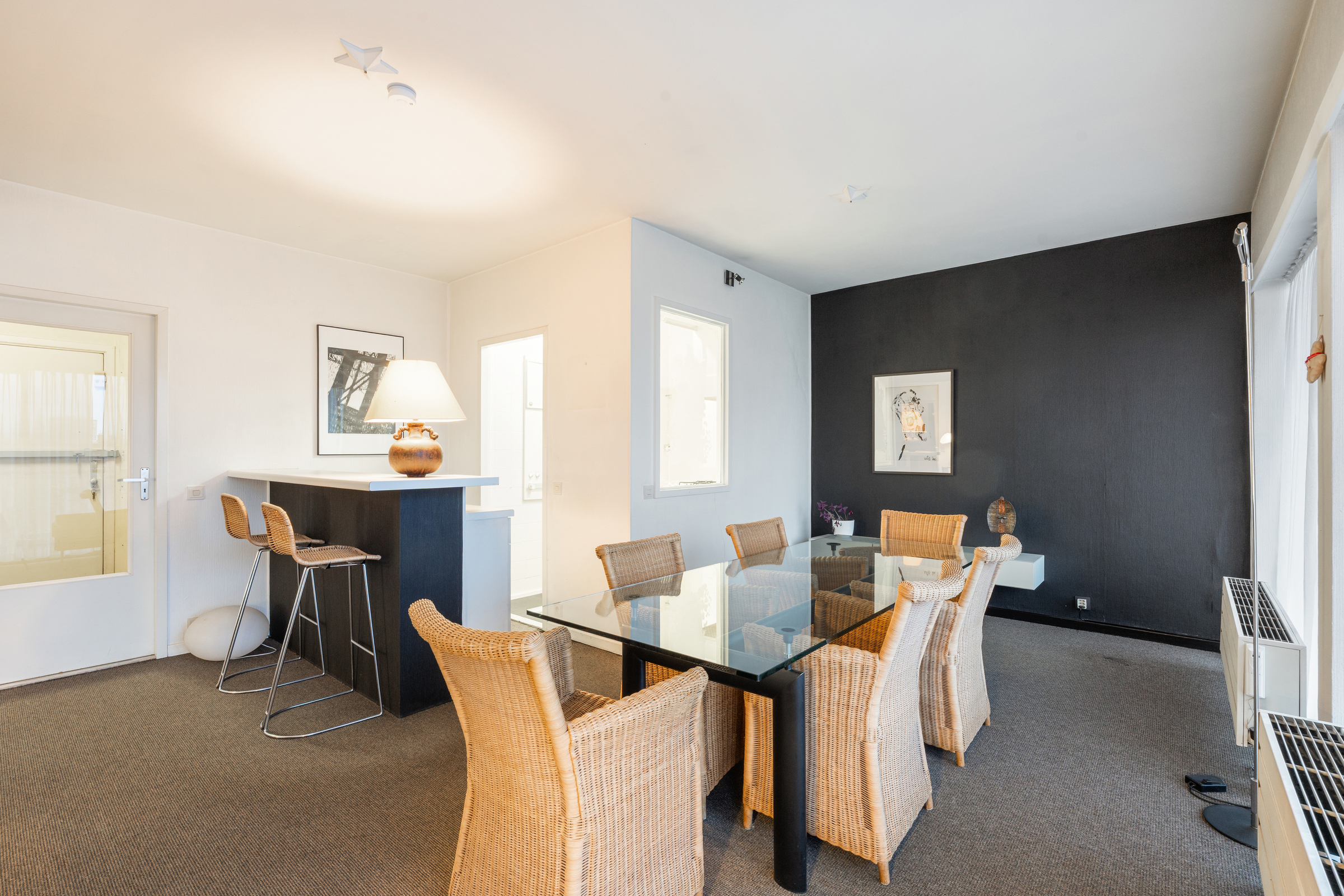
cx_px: 672
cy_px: 448
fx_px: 597
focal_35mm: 16
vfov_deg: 73.7
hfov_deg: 96.7
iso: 250
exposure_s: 1/1.25
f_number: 10
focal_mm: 16
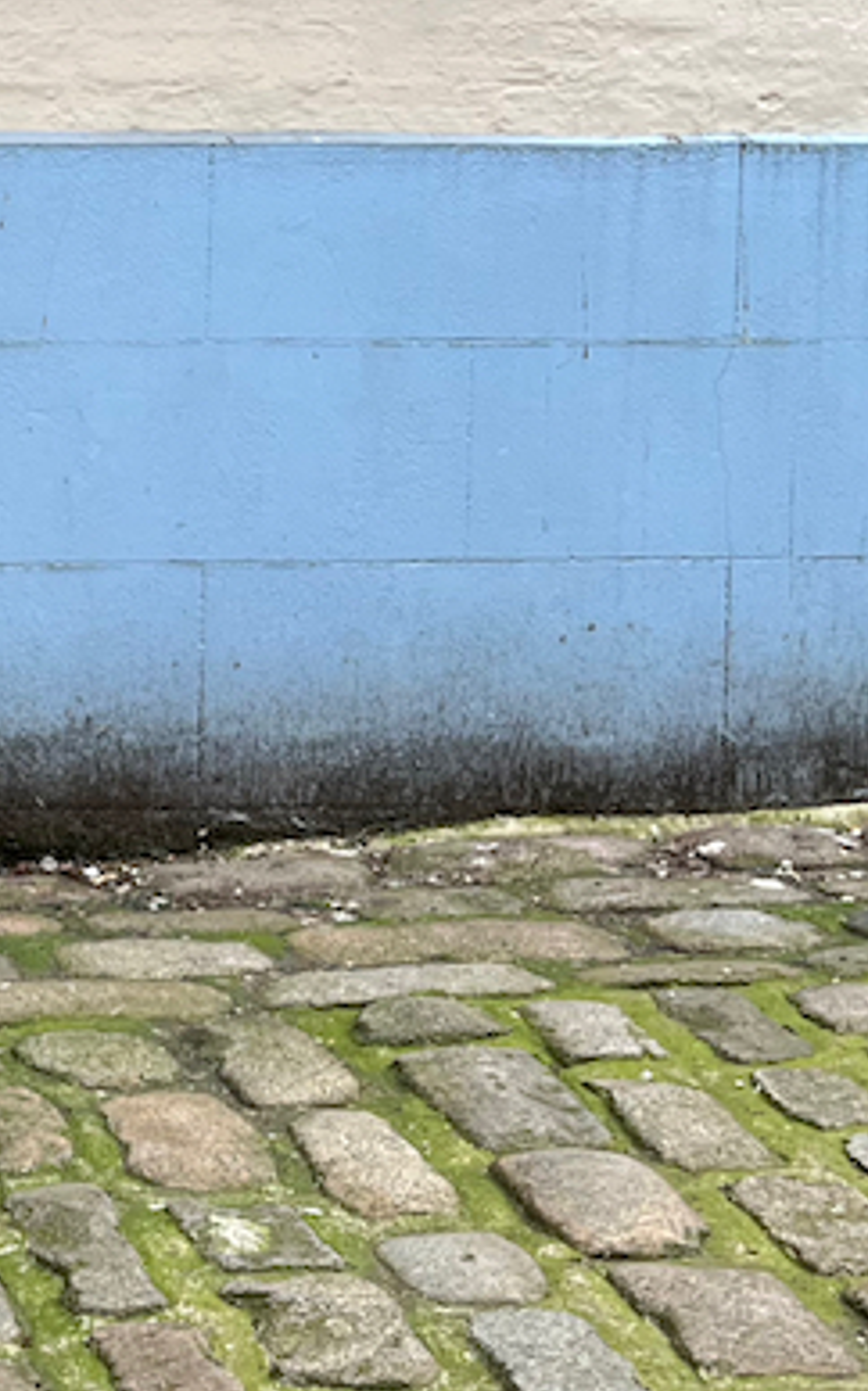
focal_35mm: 91
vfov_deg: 22.8
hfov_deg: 13.0
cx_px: -667
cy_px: 563
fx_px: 3449
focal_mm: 5.1
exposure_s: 1/348
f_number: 1.6
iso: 50
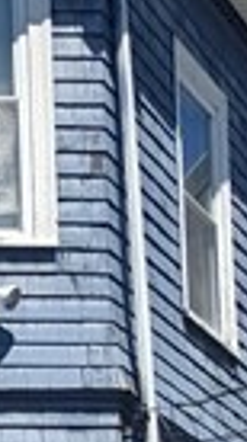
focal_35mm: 164
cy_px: 689
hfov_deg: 6.9
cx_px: -350
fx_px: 1921
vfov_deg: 12.4
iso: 60
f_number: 1.73
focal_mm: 4.38
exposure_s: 1/4673
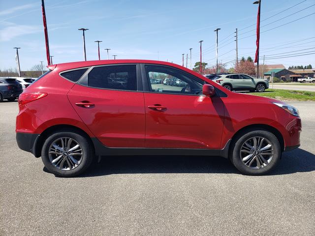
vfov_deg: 53.1
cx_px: 158
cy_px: 118
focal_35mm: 26
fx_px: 237
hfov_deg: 67.3
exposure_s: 1/909
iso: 50
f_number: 2.4
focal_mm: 4.3
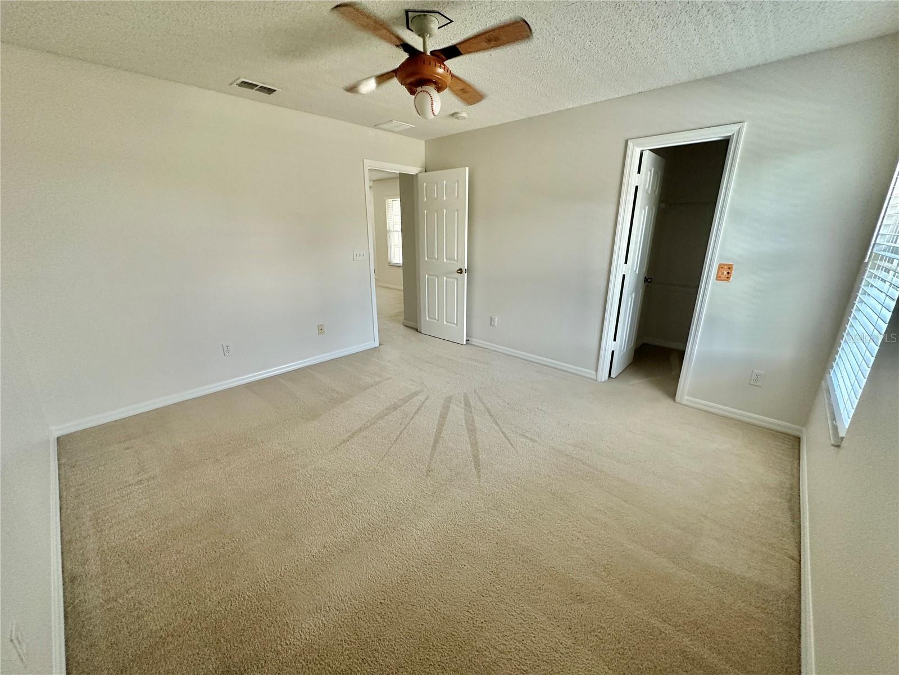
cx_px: 450
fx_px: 364
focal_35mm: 14
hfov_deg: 102.1
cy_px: 338
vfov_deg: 85.7
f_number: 2.2
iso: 320
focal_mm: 2.22
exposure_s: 1/120
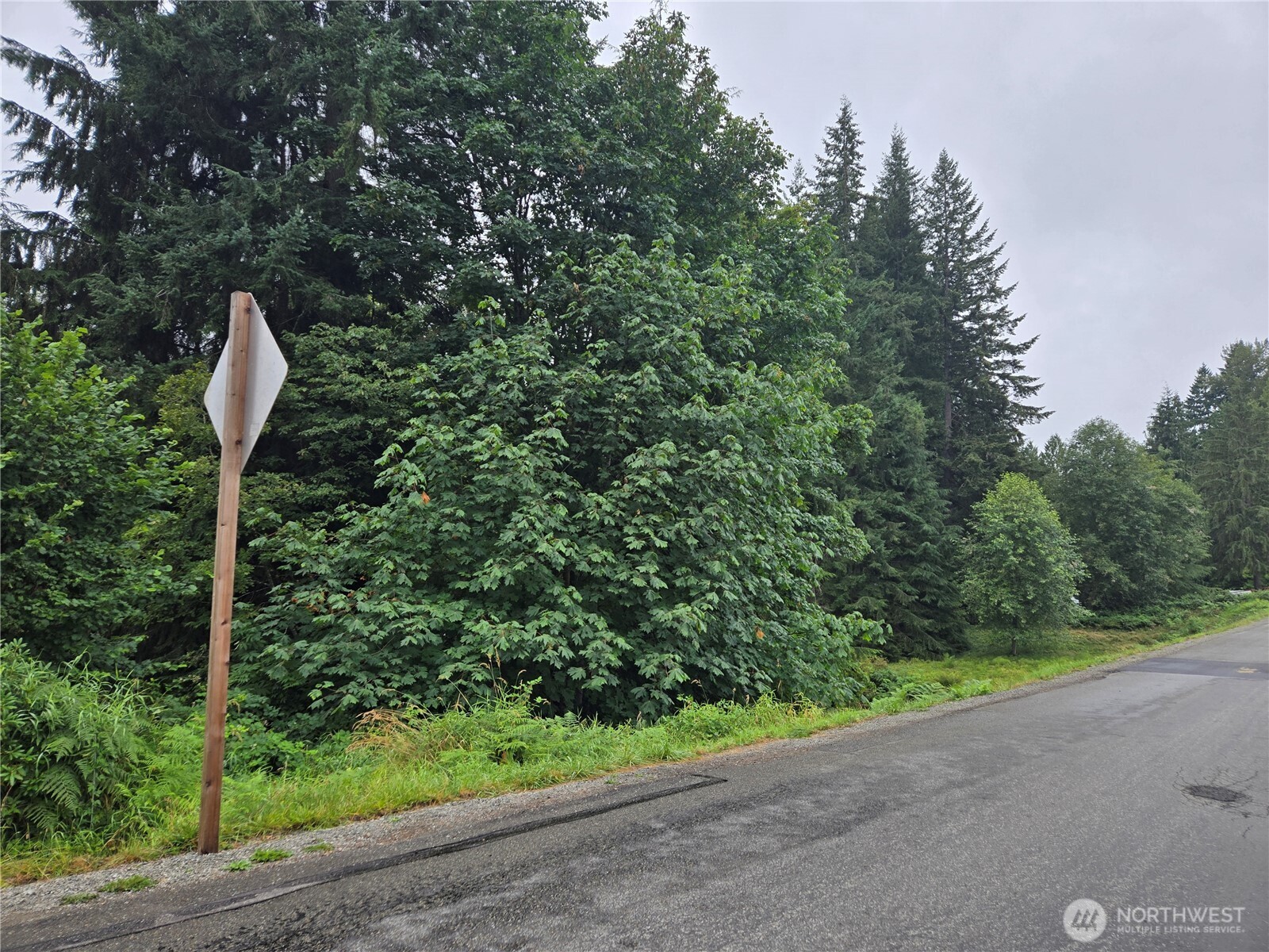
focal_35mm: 23
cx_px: 634
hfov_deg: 73.9
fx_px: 843
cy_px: 476
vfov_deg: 58.9
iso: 25
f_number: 1.8
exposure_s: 1/556
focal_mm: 5.4
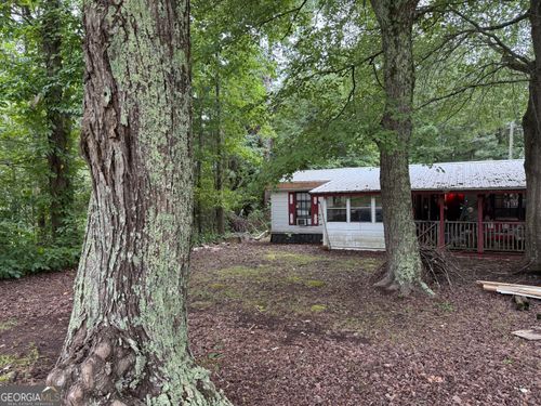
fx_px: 375
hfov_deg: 71.6
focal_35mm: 24
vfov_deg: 56.8
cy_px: 203
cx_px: 270
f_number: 1.78
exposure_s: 1/127
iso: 200
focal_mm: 6.76
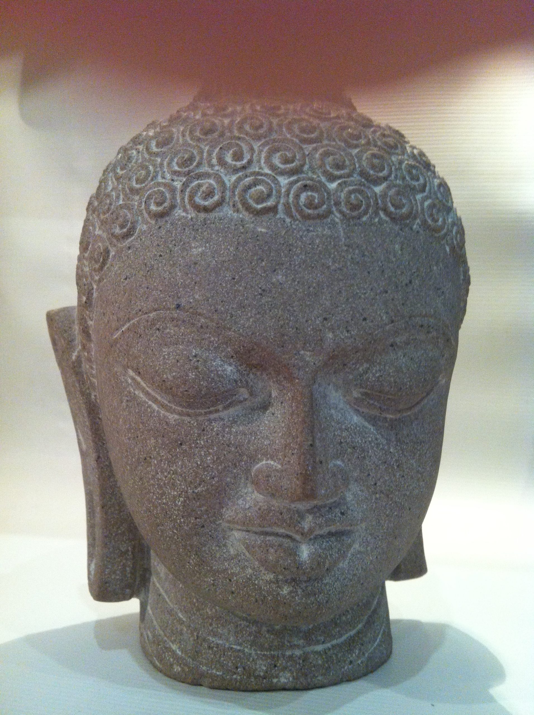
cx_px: 267
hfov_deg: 40.6
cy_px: 358
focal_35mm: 35
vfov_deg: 52.7
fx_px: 722
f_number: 2.8
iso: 250
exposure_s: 1/17
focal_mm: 3.85
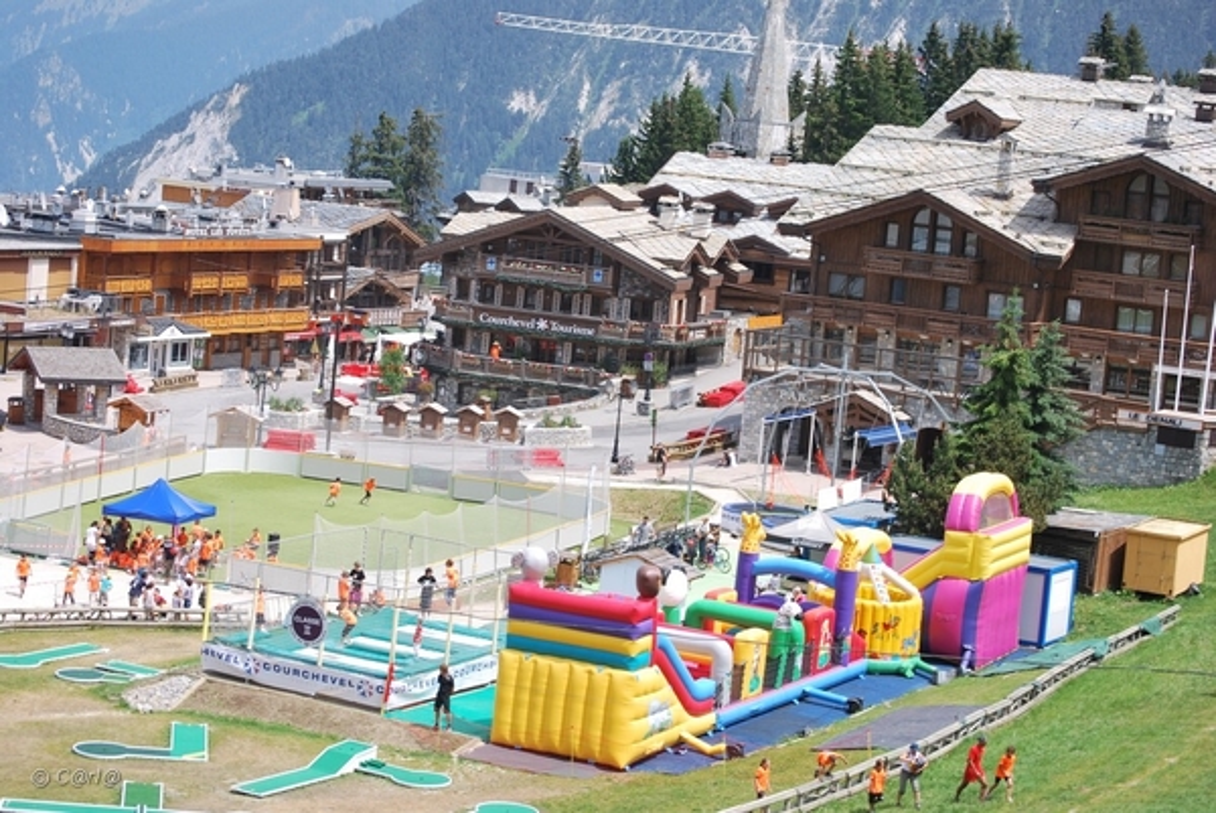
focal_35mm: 82
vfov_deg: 16.6
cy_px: 406
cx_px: 608
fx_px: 2789
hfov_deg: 24.6
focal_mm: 55
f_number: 7.1
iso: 100
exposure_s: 1/200
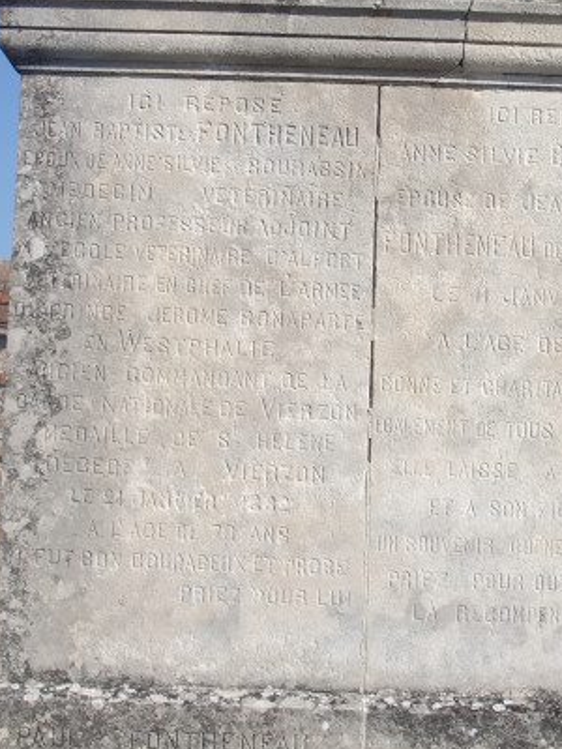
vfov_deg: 21.7
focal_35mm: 90
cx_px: 395
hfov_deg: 16.4
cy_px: 286
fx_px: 1948
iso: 64
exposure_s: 1/200
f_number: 7.9
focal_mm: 6.3
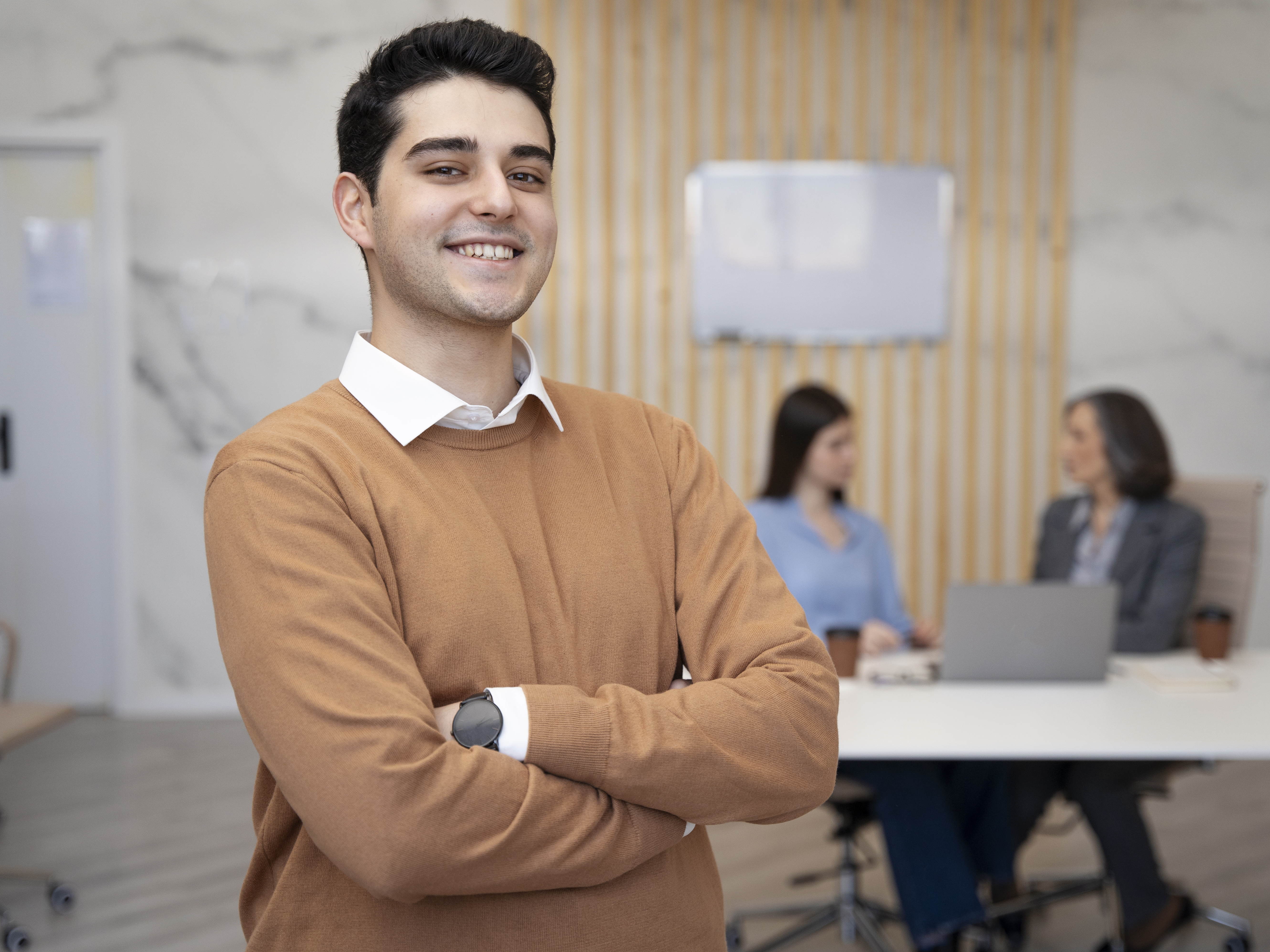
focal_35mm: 63
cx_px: 675
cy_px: 474
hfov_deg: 30.9
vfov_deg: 23.5
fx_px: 2295
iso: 500
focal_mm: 57.5
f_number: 3.2
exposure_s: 1/160
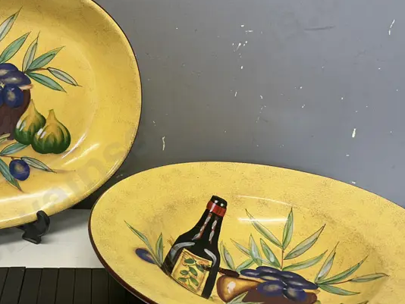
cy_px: 162
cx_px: 108
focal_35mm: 46
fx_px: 538
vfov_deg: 31.5
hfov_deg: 40.2
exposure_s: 1/100
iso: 80
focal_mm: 6.86
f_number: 1.78
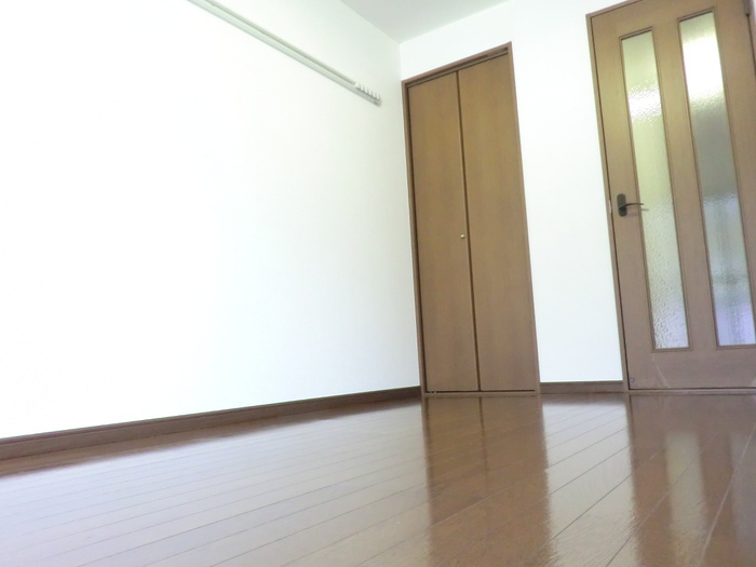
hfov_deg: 67.3
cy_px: 284
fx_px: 568
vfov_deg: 53.1
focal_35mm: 26
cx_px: 378
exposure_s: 1/60
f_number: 2.8
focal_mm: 4.7
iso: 500
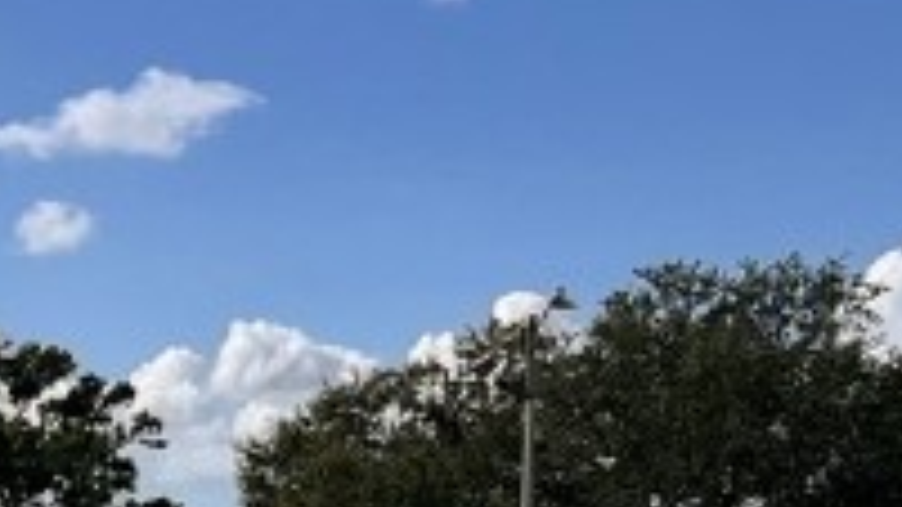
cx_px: -301
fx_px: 3444
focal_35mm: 144
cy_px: 902
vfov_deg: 8.1
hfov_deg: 14.3
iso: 50
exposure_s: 1/7353
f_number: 1.6
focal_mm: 5.1
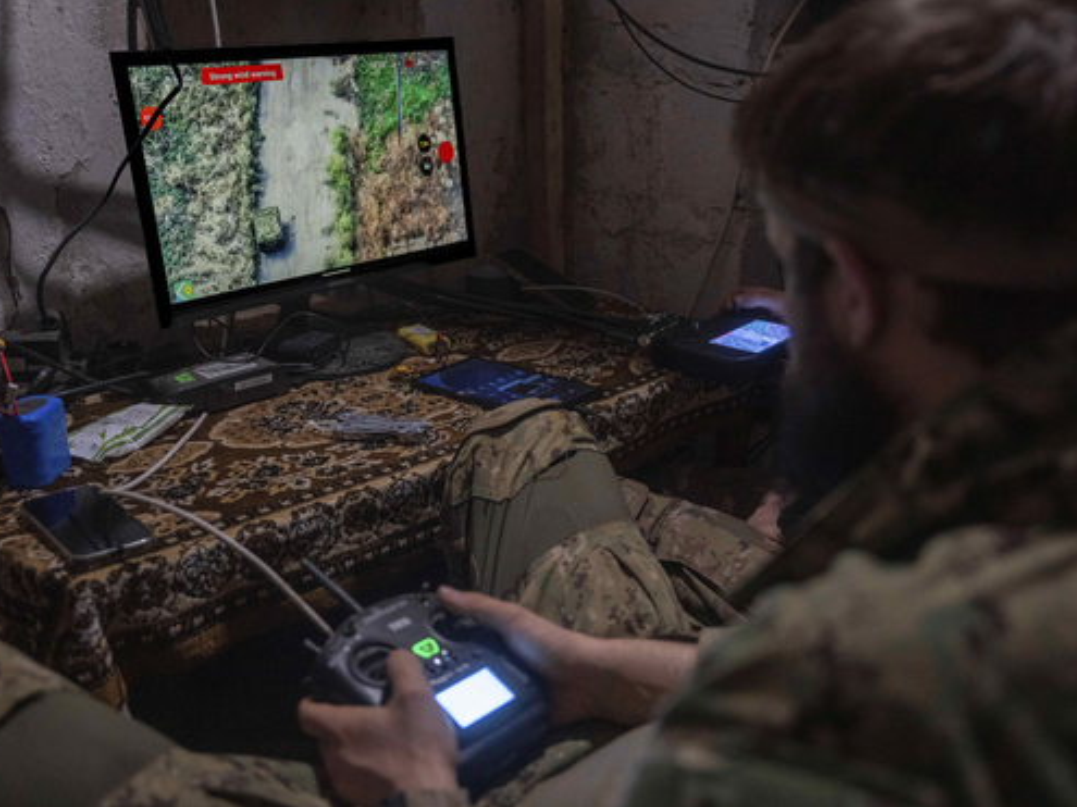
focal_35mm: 37
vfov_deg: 38.7
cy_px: 404
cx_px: 542
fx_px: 1151
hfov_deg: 50.1
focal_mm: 34
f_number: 2.8
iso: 2000
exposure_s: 1/250
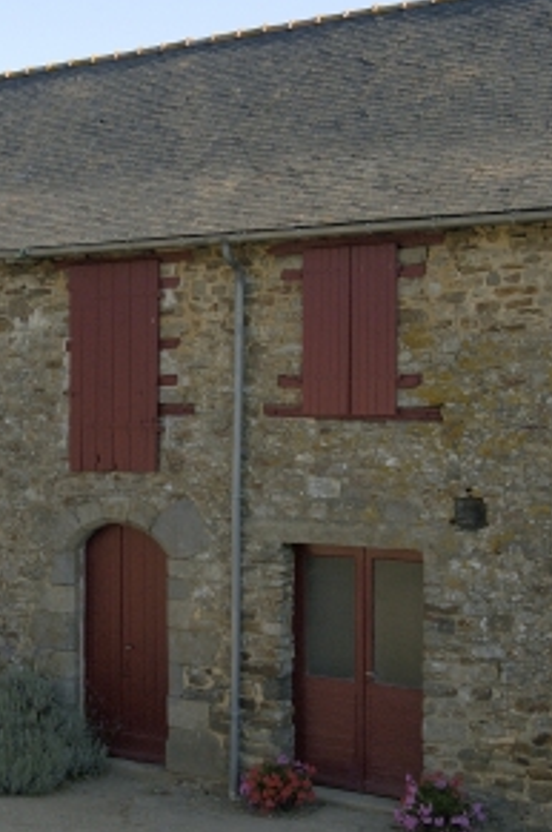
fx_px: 1339
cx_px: 74
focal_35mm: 58
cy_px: 363
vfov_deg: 34.5
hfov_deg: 22.8
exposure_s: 1/125
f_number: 13
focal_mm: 22
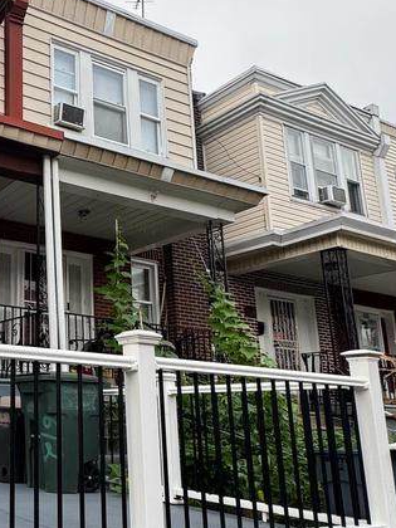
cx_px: -68
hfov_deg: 33.1
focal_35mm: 36
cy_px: 298
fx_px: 549
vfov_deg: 51.2
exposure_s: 1/249
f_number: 2.2
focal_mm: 2.22
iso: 40
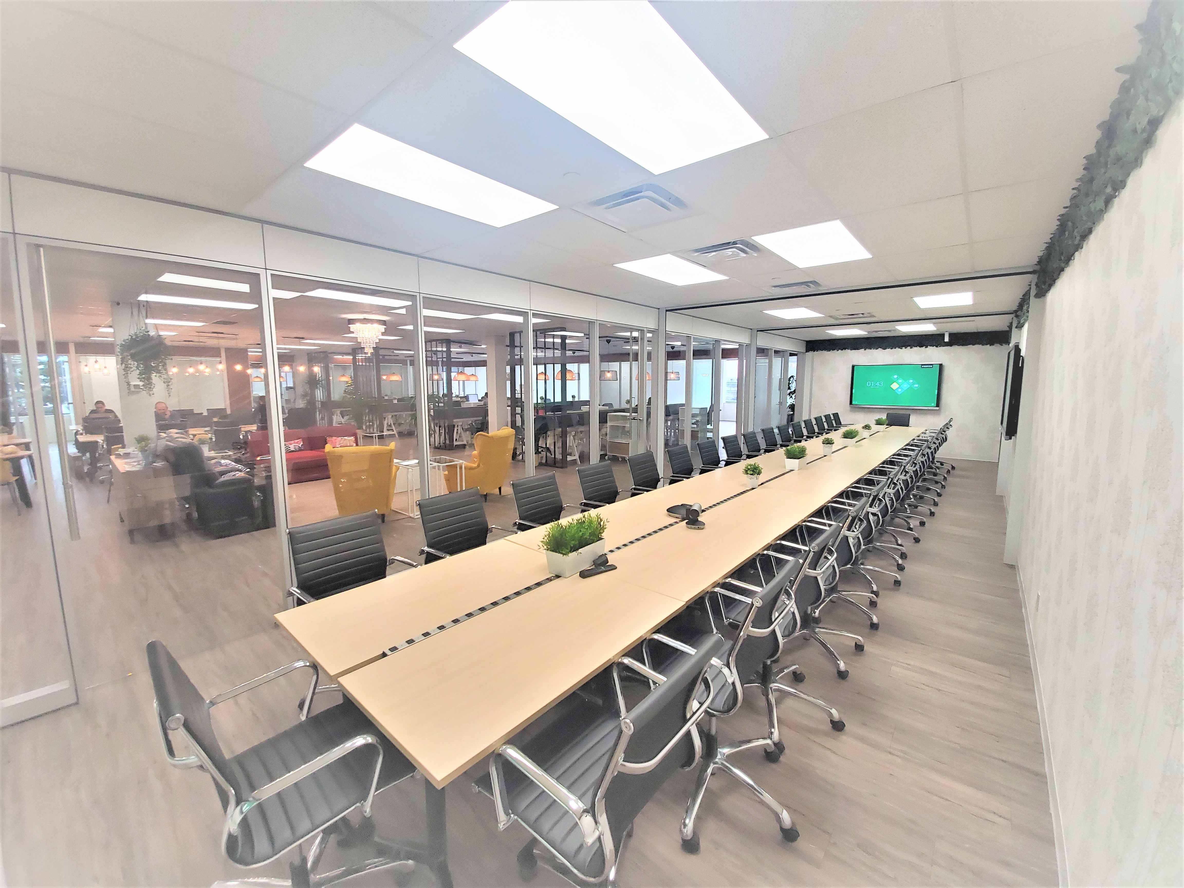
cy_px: 444
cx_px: 592
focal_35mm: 13
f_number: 2.2
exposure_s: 1/59
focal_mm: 1.8
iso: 80
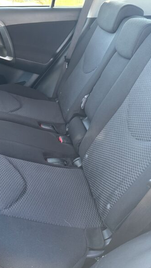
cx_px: 37
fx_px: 250
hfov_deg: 33.0
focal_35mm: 35
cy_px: 134
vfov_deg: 56.7
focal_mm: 6.86
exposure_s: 1/67
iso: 250
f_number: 1.78
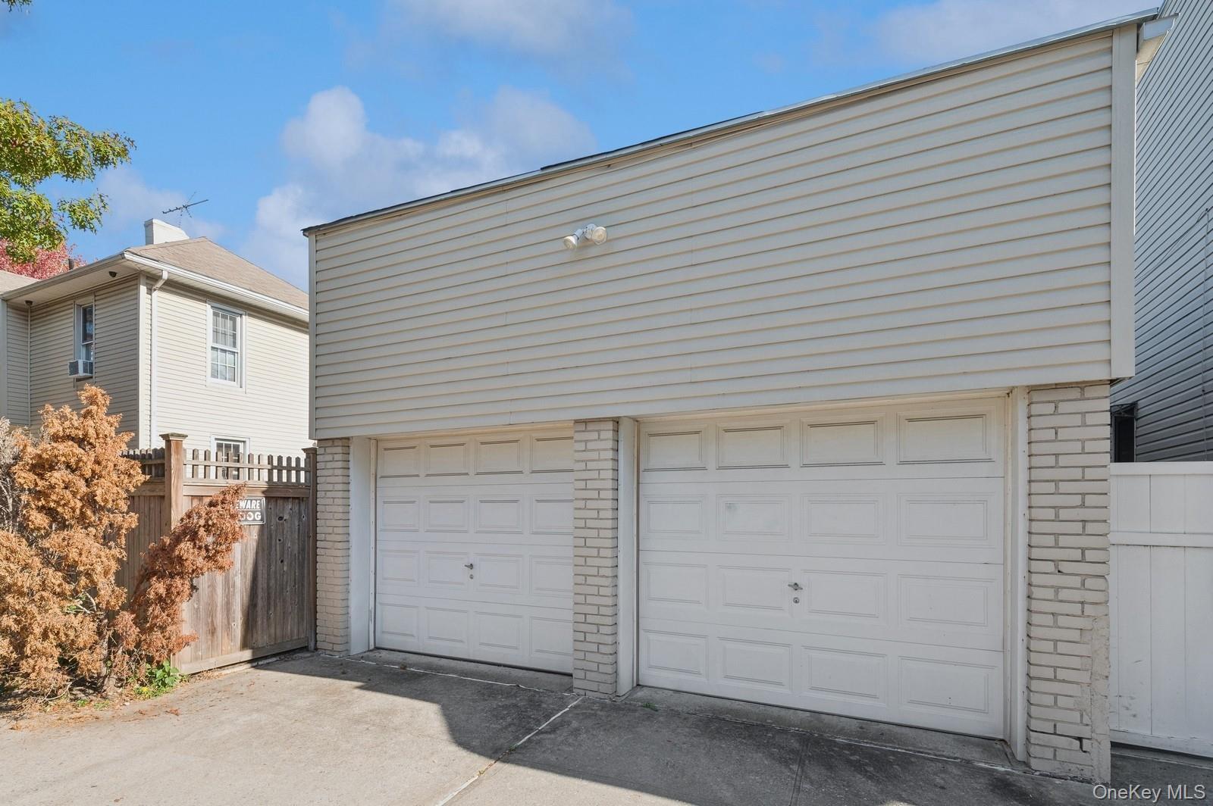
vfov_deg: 70.3
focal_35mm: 17
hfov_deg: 93.3
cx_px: 606
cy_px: 403
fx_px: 572
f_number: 14
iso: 640
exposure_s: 1/250
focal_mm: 17
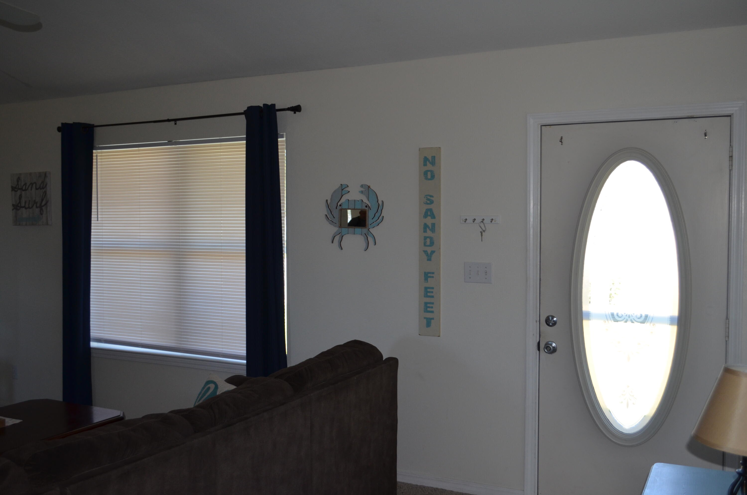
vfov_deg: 36.7
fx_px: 745
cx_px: 374
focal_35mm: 36
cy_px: 248
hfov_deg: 53.2
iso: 400
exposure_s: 1/100
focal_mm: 24
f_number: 4
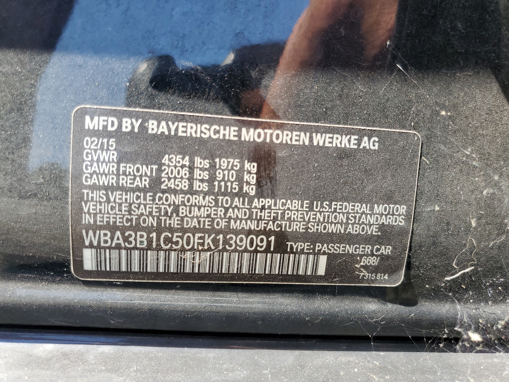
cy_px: 191
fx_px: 382
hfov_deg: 67.3
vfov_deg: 53.1
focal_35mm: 26
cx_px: 254
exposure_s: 1/294
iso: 50
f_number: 1.5
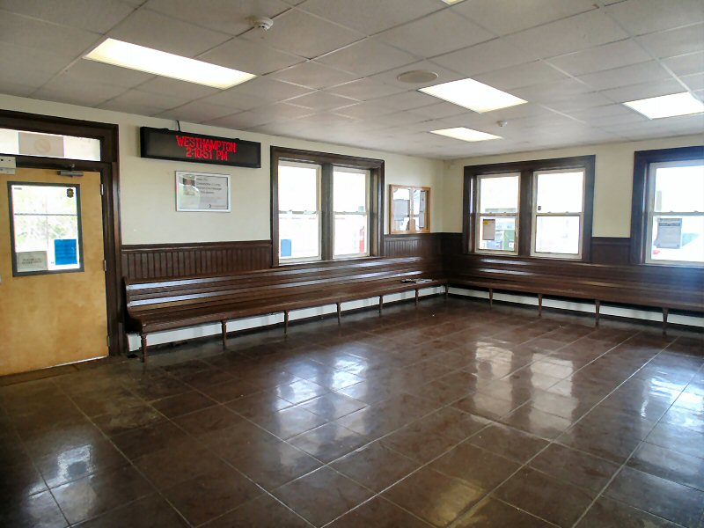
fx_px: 447
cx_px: 352
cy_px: 264
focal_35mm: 22
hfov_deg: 76.4
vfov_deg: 61.1
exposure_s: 1/40
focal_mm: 4
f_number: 3.1
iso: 80
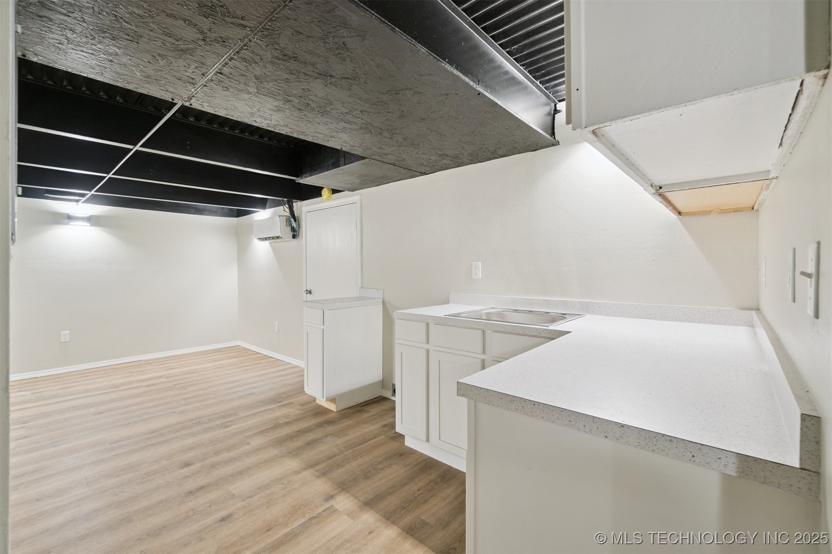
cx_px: 416
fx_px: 347
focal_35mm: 15
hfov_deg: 100.4
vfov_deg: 77.3
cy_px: 277
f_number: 6.3
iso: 200
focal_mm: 10
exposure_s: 1/3.33
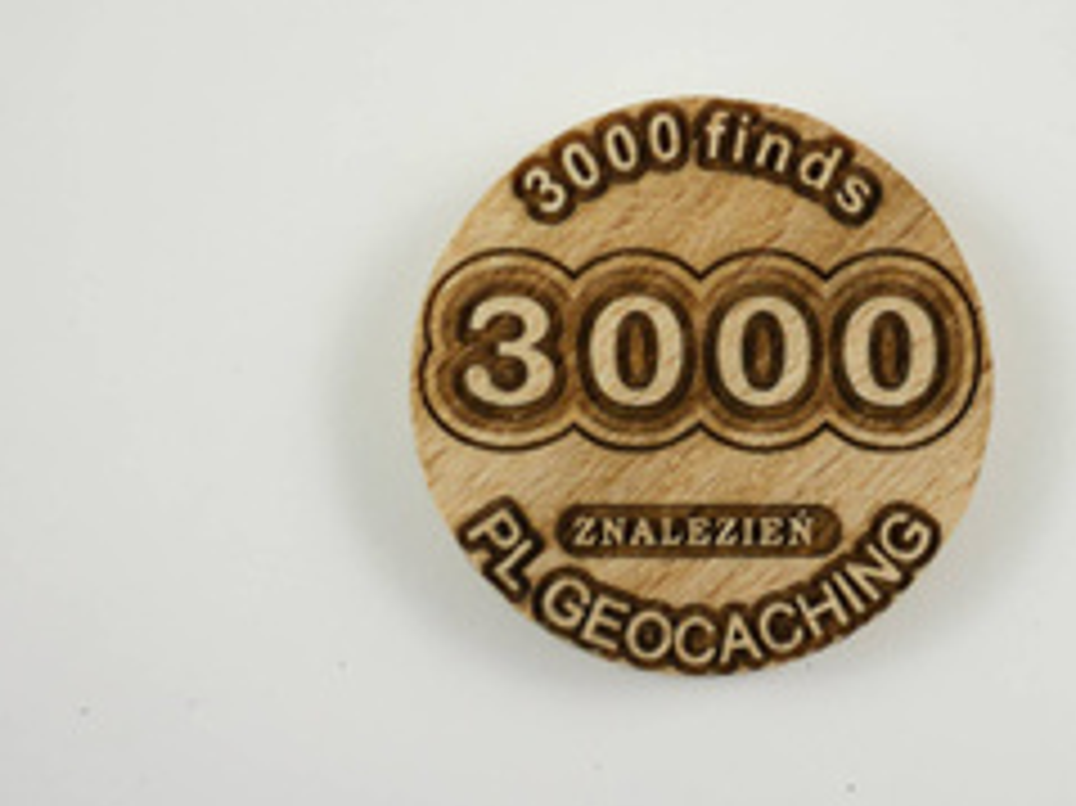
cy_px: 389
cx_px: 711
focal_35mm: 88
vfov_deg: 16.8
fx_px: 2734
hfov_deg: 22.2
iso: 200
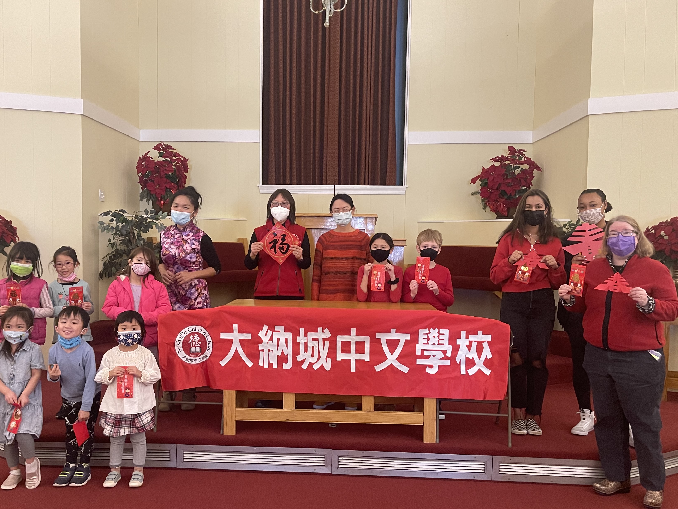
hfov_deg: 56.7
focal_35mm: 32
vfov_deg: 44.2
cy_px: 262
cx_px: 307
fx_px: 627
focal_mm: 5.1
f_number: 1.6
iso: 500
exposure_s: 1/41
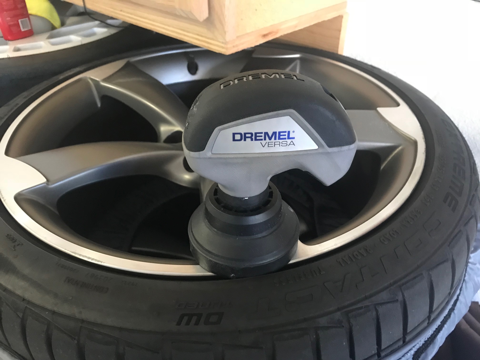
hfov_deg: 63.4
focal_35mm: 28
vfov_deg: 49.7
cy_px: 180
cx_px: 240
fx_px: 388
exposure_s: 1/11
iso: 100
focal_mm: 3.99
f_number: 1.8
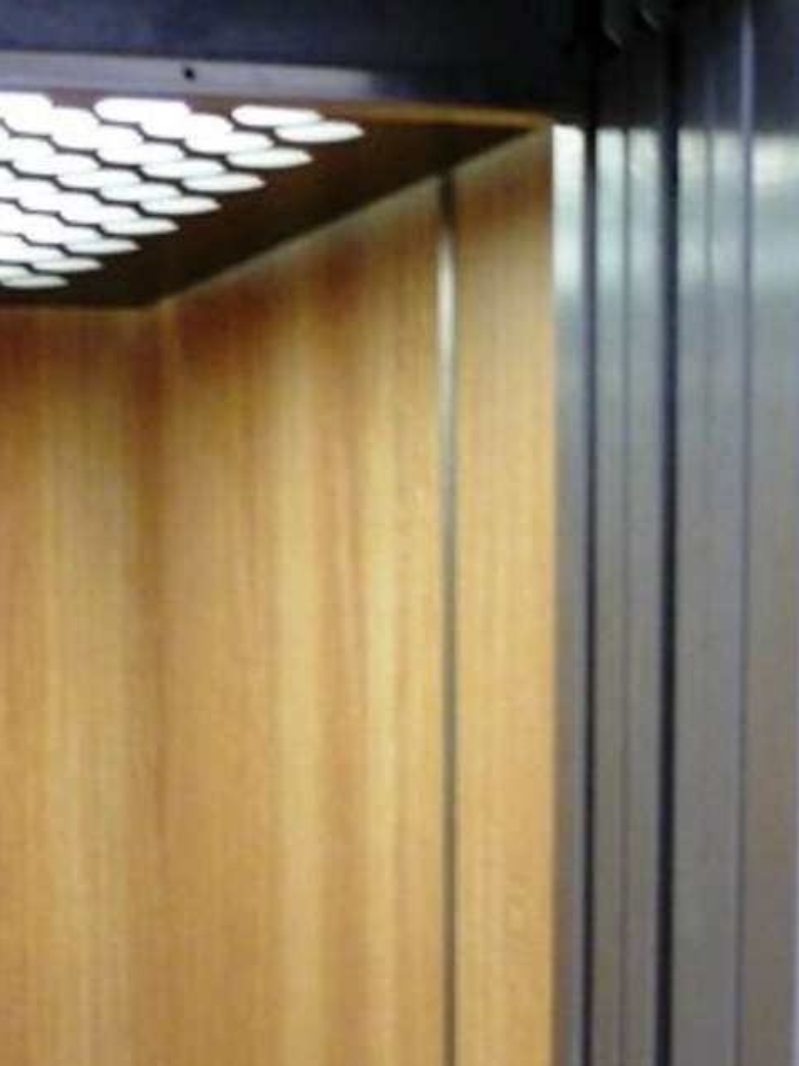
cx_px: -60
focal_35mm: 110
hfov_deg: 13.2
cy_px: 1541
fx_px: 3385
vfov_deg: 16.5
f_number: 2.8
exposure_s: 1/13
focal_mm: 7.4
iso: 200
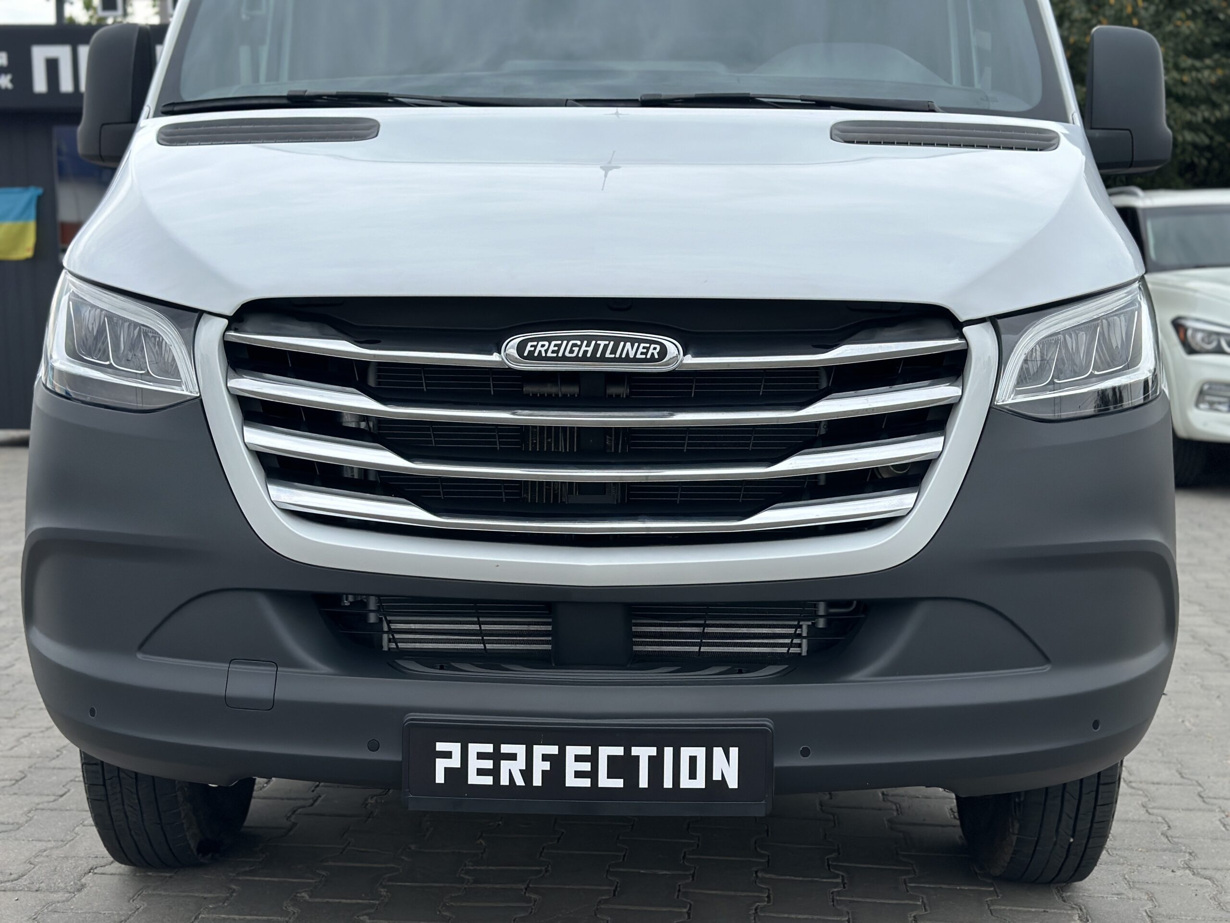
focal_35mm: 48
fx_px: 1706
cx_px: 615
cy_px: 462
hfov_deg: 39.7
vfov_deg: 30.3
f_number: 1.78
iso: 100
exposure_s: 1/2667
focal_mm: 6.86
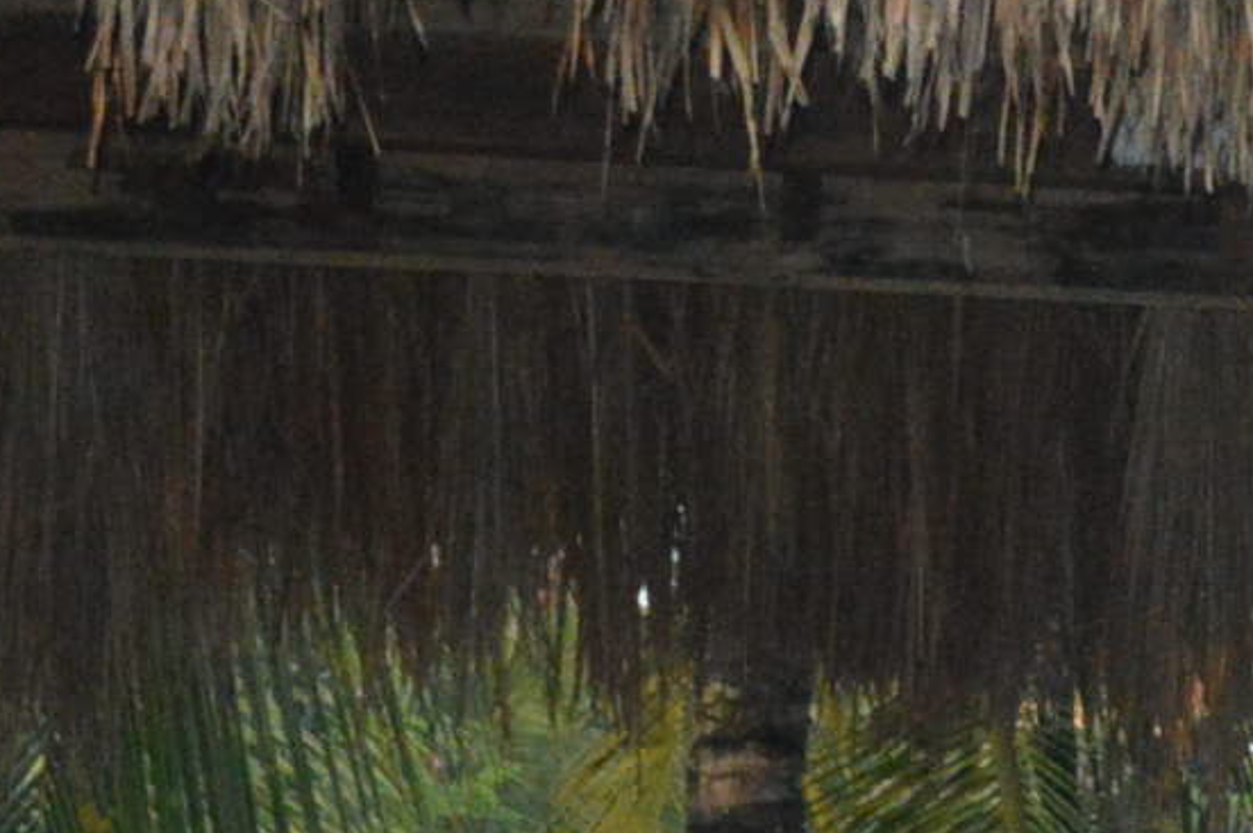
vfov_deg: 6.7
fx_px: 6816
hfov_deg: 10.5
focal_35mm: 196
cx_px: 1092
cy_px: 1820
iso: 3200
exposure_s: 1/200
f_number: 13
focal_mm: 24
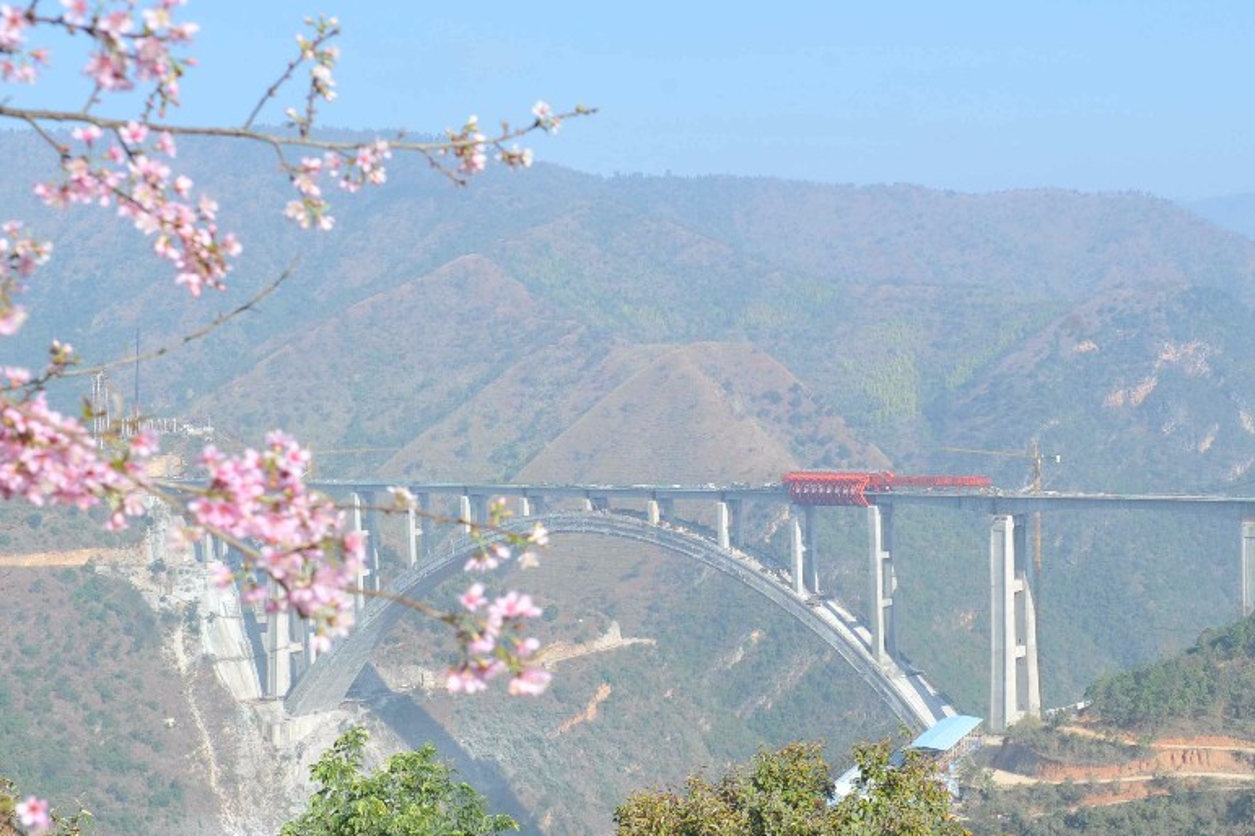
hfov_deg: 31.7
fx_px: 2196
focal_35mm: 63
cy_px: 458
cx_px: 804
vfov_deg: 21.6
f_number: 10
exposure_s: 1/400
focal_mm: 38
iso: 500
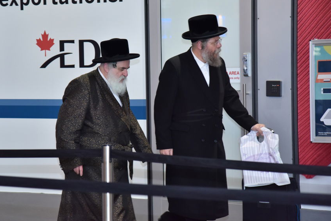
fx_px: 1250
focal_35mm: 136
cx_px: 137
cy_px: 99
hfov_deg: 15.1
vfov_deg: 10.1
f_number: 4
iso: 1600
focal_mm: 112
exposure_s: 1/160
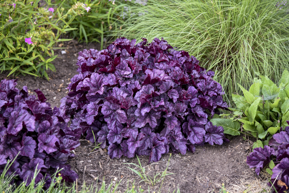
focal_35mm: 100
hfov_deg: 20.4
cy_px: 96
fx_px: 803
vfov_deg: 13.7
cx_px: 144
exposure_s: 1/250
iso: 400
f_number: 4
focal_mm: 100
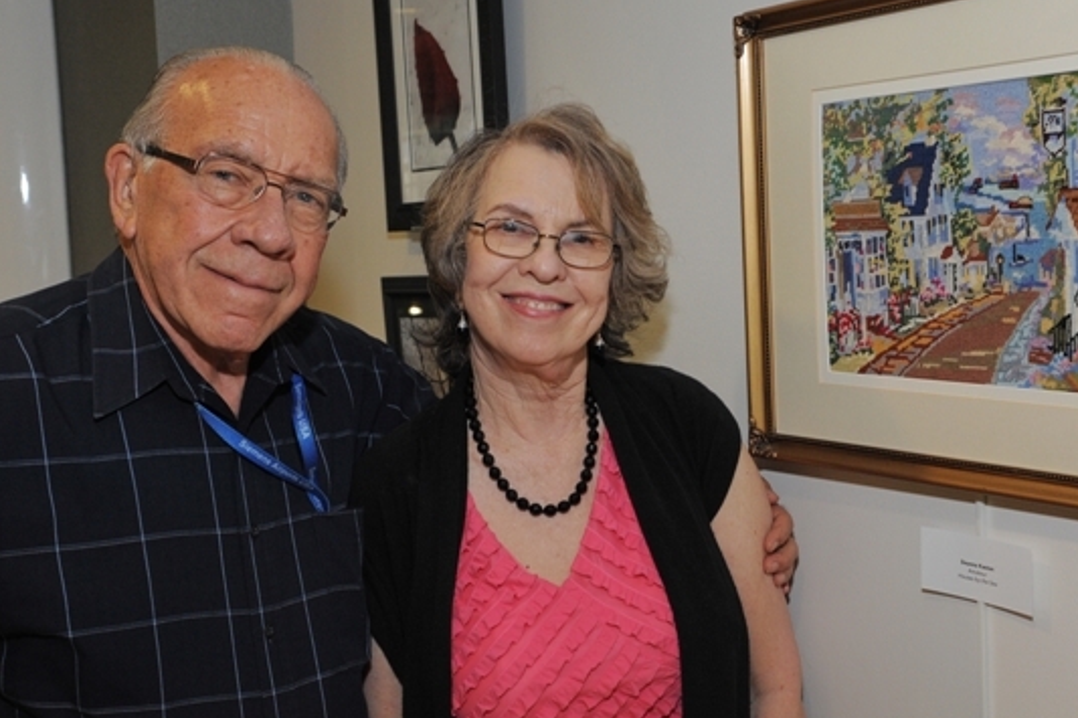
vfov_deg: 28.1
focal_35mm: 48
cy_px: 362
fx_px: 1437
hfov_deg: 41.1
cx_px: 564
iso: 1600
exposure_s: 1/125
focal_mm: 40
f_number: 6.3
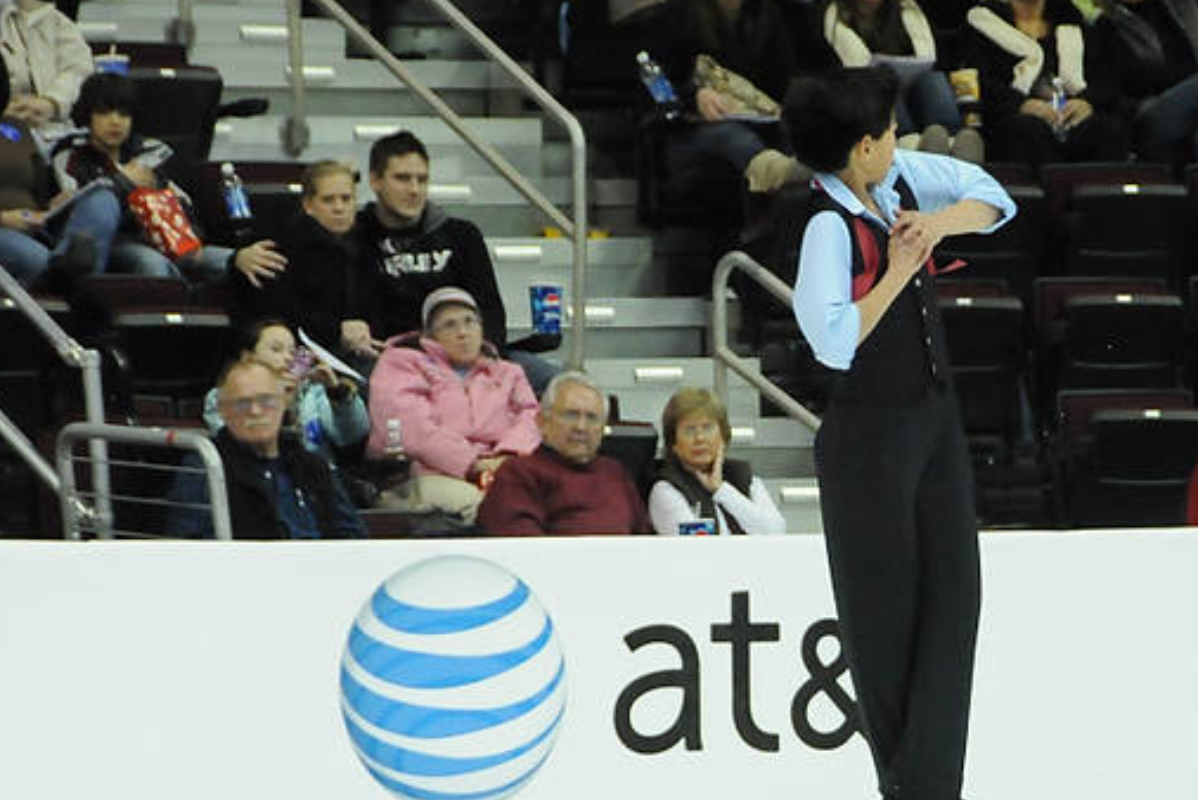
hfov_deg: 6.7
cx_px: 919
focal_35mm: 308
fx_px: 10255
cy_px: 527
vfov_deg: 4.5
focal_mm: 130
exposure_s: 1/800
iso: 3200
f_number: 5.6
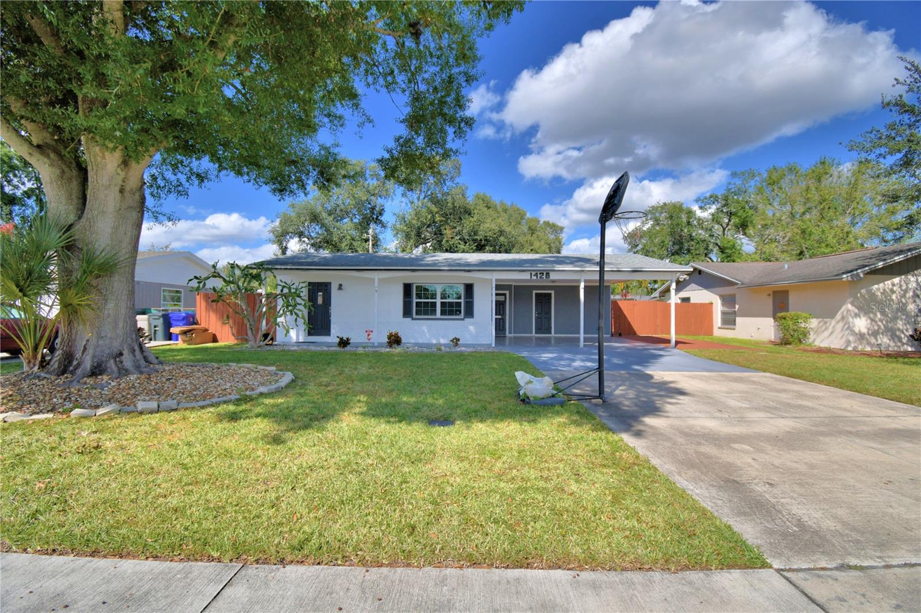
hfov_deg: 100.4
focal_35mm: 15
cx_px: 460
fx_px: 384
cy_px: 306
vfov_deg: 77.3
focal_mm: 10
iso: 100
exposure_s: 1/1250
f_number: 4.5
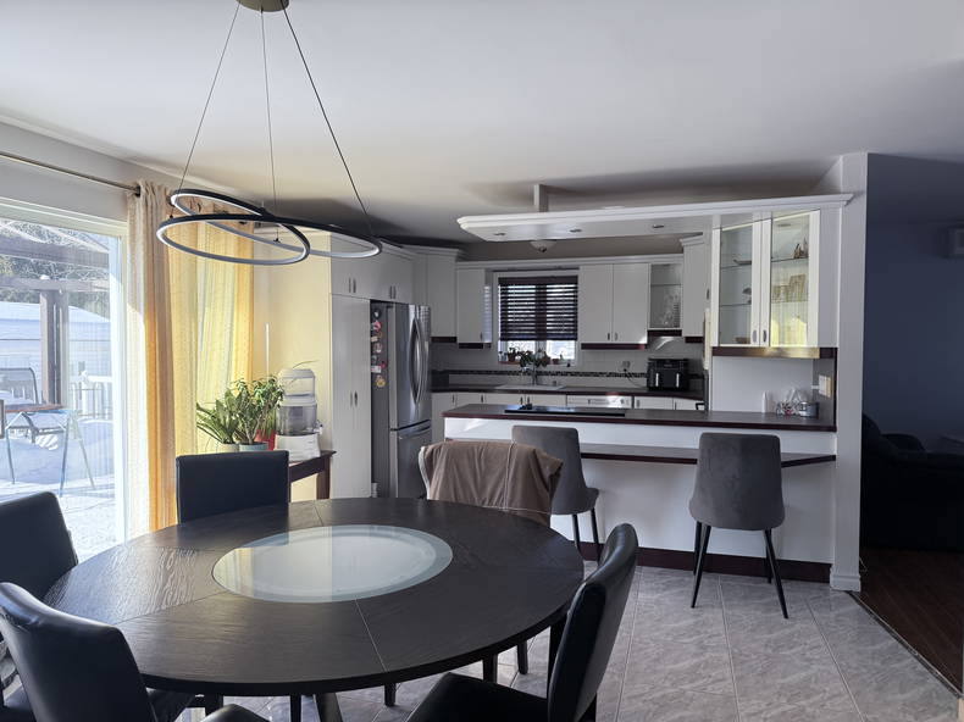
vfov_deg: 56.8
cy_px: 361
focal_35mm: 24
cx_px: 482
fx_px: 668
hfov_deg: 71.6
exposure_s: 1/742
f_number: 1.78
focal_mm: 6.76
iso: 100
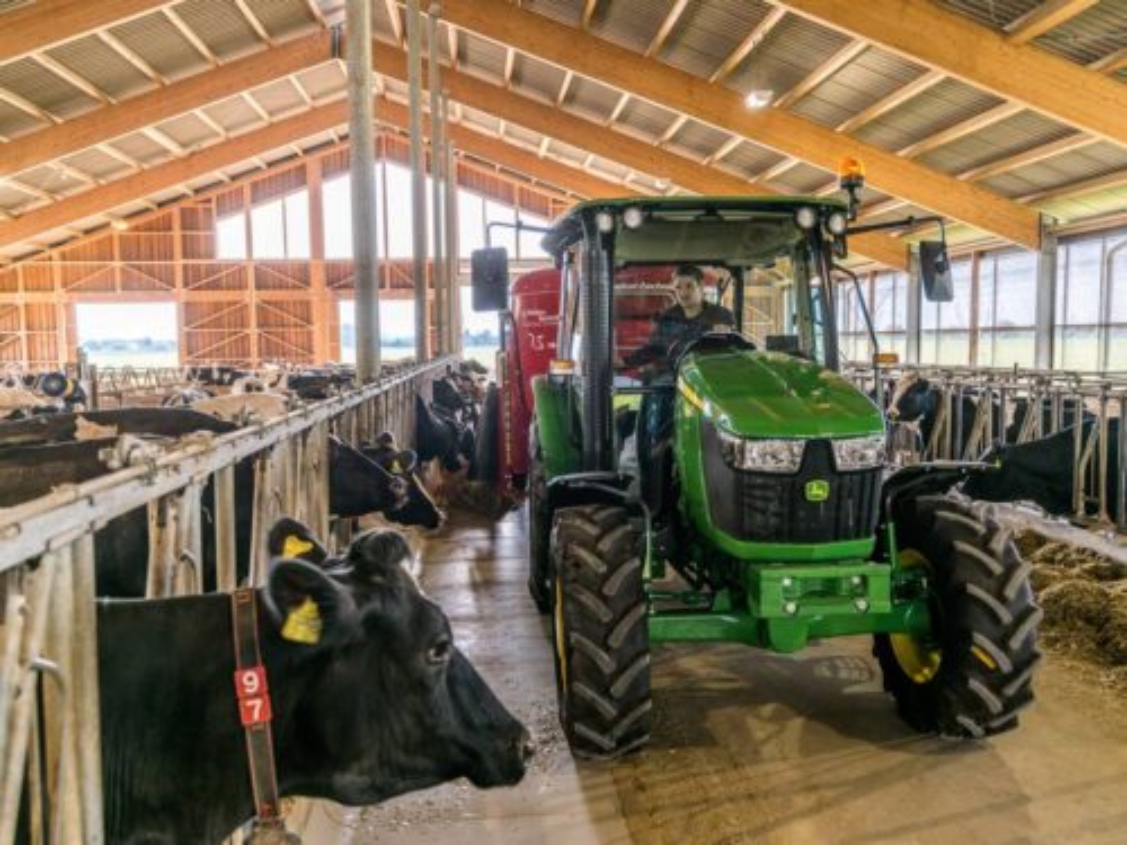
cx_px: 564
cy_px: 422
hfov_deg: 63.4
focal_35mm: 28
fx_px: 912
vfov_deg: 49.7
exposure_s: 1/60
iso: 200
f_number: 6.3
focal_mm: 36
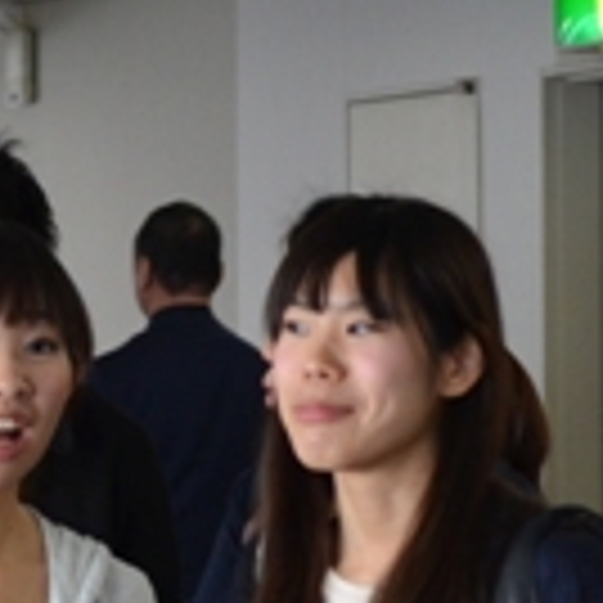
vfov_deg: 7.1
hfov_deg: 7.1
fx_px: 4855
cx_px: 578
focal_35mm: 246
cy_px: 500
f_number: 4
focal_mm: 35
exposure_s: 1/60
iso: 720
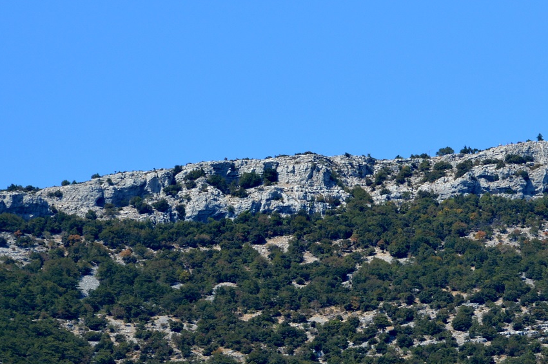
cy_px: 138
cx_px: 597
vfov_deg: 3.6
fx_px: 5721
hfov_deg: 5.5
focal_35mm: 376
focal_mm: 105
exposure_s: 1/250
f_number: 8
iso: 100
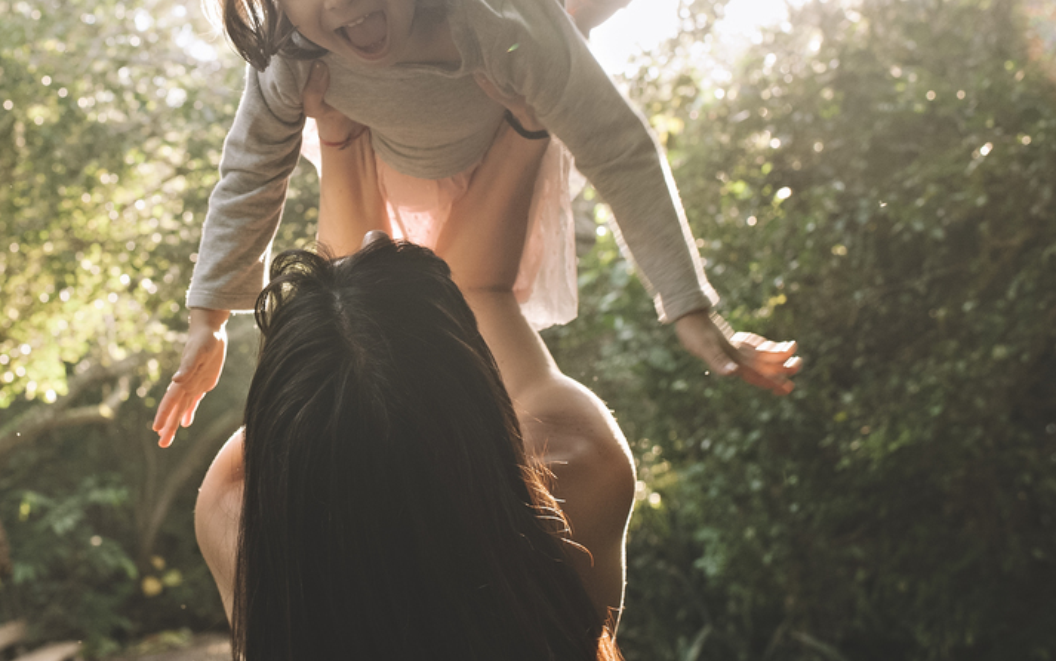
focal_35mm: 60
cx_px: 298
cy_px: 176
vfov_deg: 21.5
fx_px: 1727
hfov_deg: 33.5
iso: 1000
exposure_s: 1/200
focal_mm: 35
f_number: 5
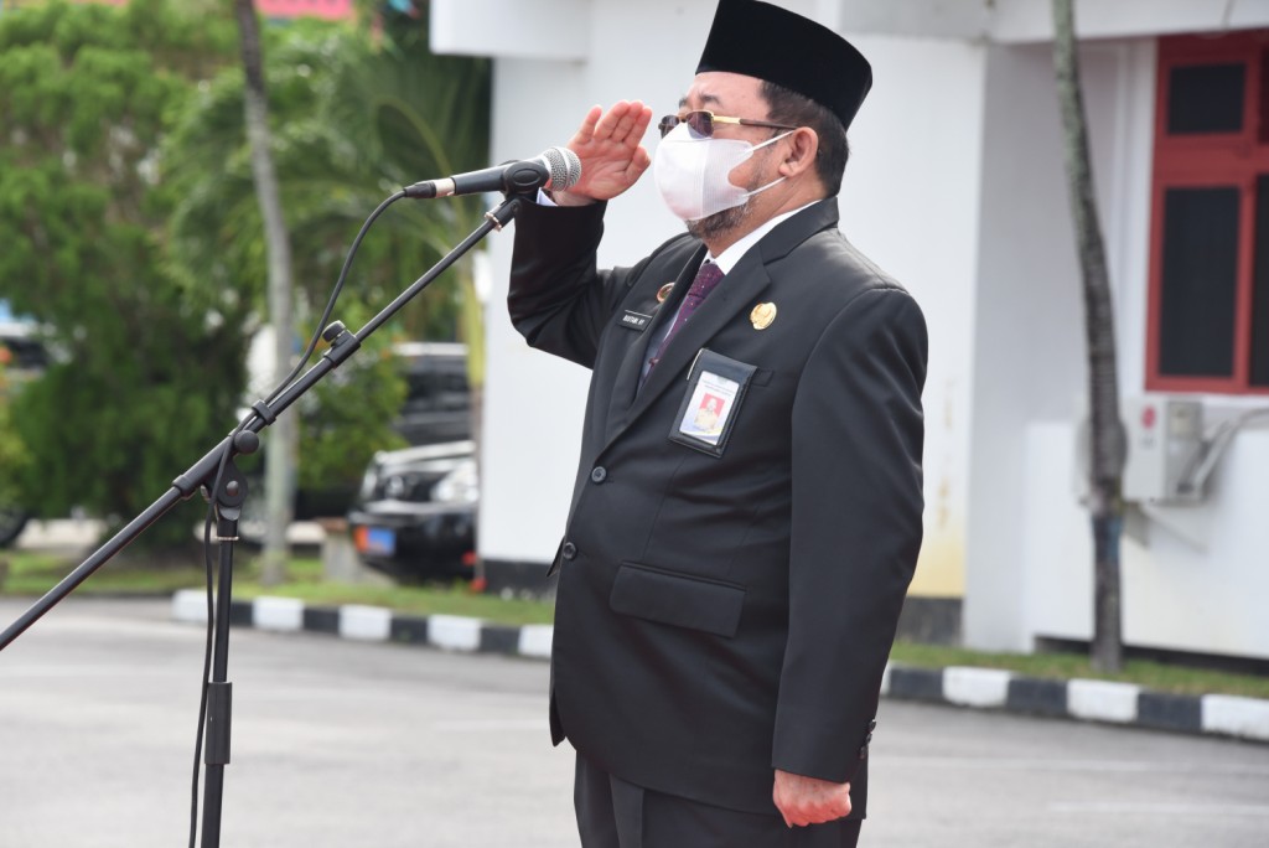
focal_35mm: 190
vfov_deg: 7.2
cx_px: 634
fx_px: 6701
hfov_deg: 10.8
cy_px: 424
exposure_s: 1/200
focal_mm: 190
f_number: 11
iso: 800
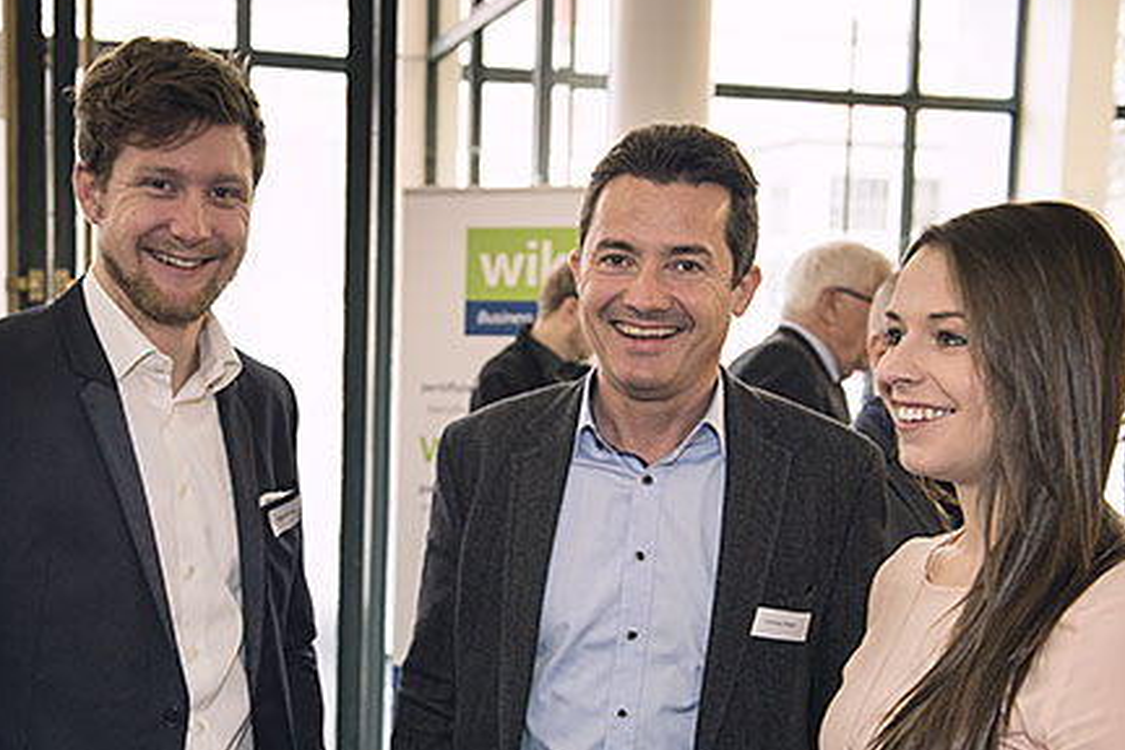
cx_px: 391
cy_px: 482
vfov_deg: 26.4
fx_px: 1594
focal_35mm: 51
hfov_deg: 38.5
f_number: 3.5
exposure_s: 1/160
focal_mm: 38
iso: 1600
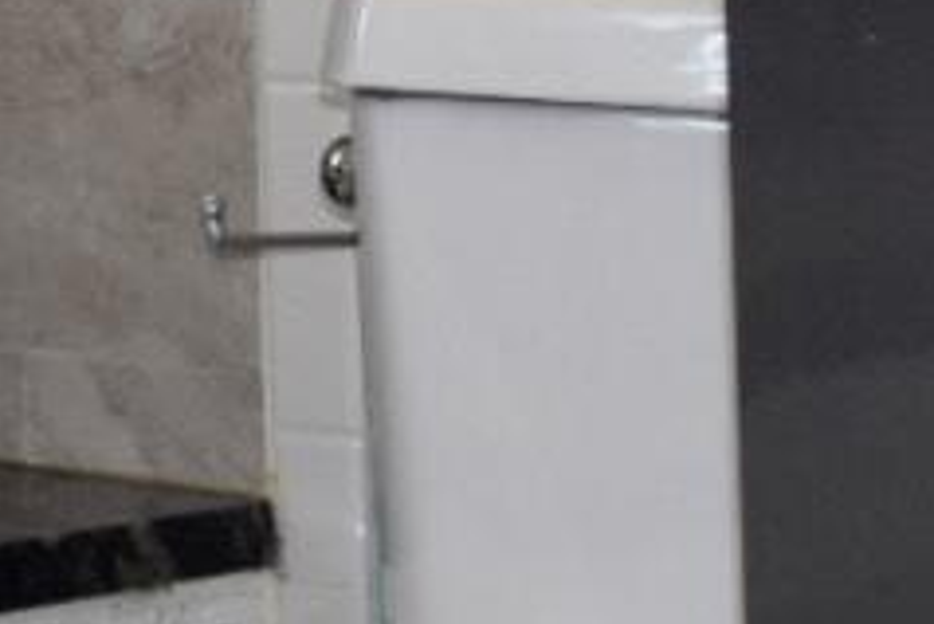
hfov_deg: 9.5
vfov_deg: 6.3
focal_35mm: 214
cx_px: -27
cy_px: -385
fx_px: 5566
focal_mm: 21
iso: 800
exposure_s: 1/80
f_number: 4.5
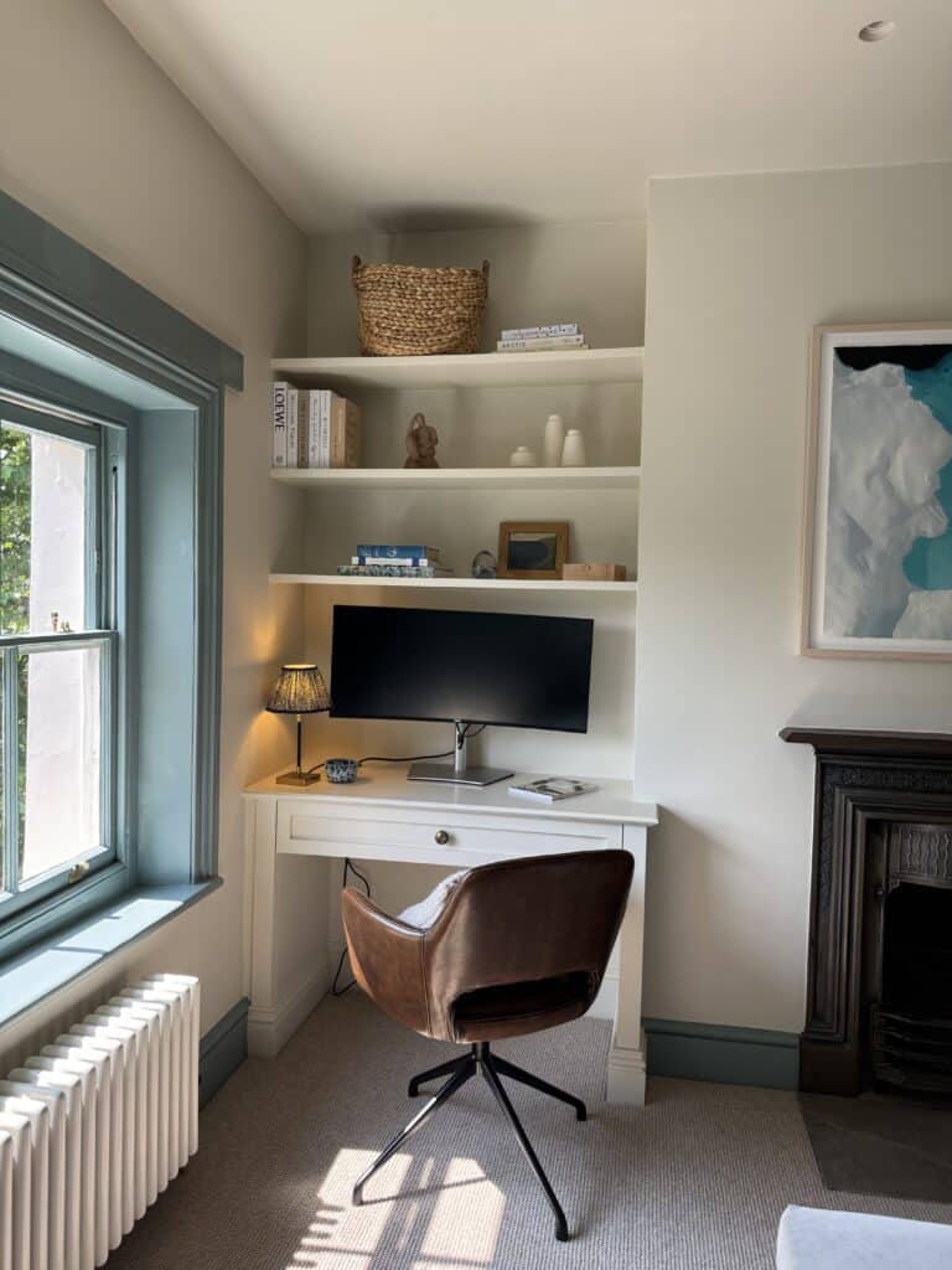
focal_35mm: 24
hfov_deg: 56.8
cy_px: 635
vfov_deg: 71.6
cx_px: 476
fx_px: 880
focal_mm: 6.76
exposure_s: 1/243
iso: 64
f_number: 1.78
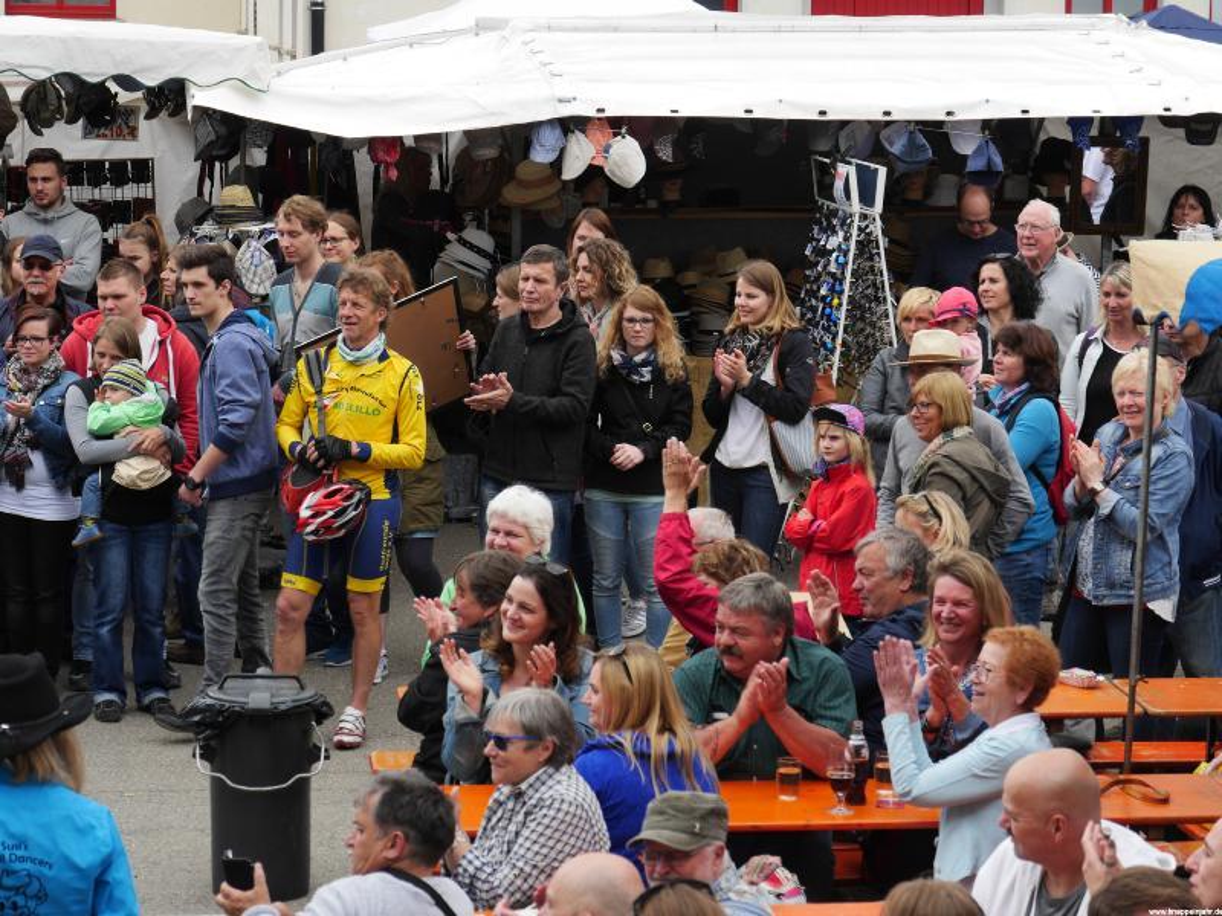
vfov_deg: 13.7
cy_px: 458
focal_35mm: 108
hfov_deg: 18.2
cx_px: 611
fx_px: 3813
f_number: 6.3
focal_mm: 54
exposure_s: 1/250
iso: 200
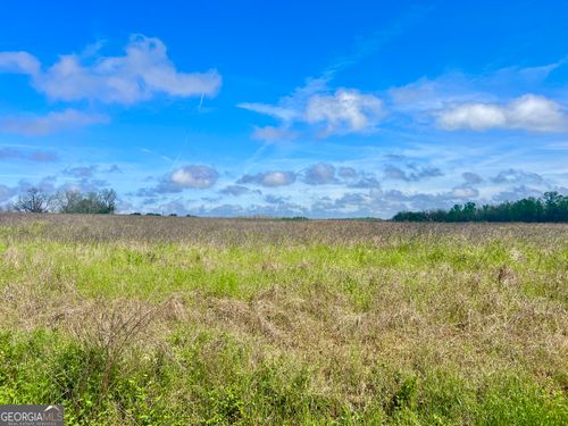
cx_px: 284
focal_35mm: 26
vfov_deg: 53.1
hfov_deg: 67.3
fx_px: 427
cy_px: 213
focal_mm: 5.7
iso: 50
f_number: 1.5
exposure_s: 1/5882
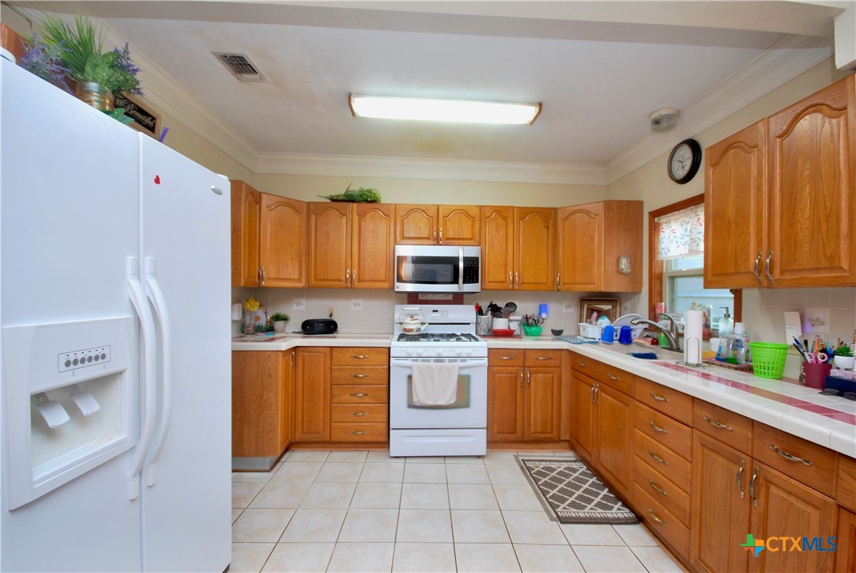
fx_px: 357
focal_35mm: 15
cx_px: 428
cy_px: 286
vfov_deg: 77.4
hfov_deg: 100.3
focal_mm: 10
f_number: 4
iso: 250
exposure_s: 1/30
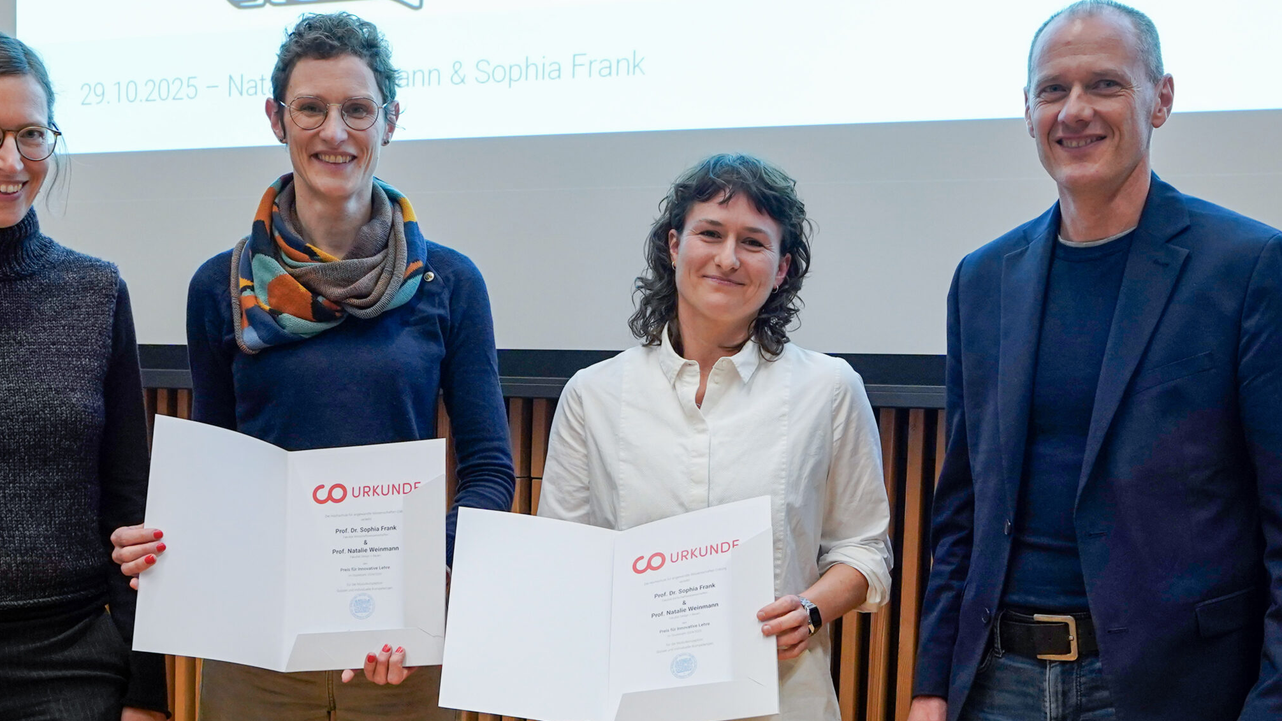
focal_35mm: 32
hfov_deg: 60.9
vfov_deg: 36.4
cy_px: 467
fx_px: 1088
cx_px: 585
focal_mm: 24
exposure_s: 1/200
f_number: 4
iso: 1600
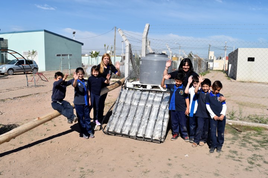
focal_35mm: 27
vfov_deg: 47.9
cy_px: 89
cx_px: 134
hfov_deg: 67.4
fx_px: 201
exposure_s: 1/400
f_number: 10
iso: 200
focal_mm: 18
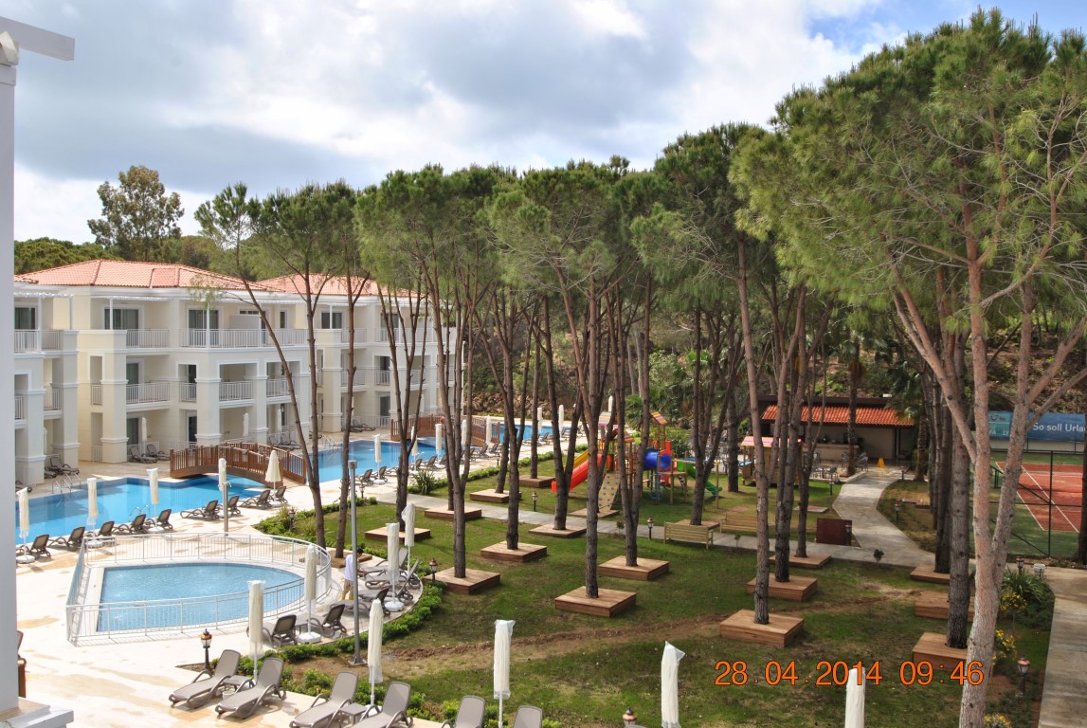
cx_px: 544
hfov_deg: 53.1
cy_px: 364
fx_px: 1088
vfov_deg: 37.0
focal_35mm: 36
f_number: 9
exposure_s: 1/200
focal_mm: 24
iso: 100
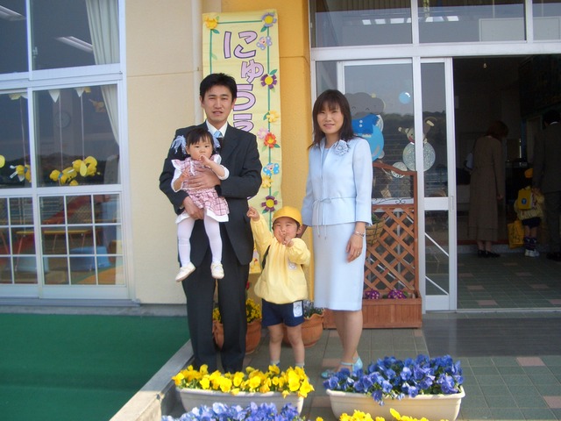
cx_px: 280
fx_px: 567
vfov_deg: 40.7
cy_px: 210
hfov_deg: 52.6
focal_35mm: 35
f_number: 2.6
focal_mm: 5.8
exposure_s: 1/800
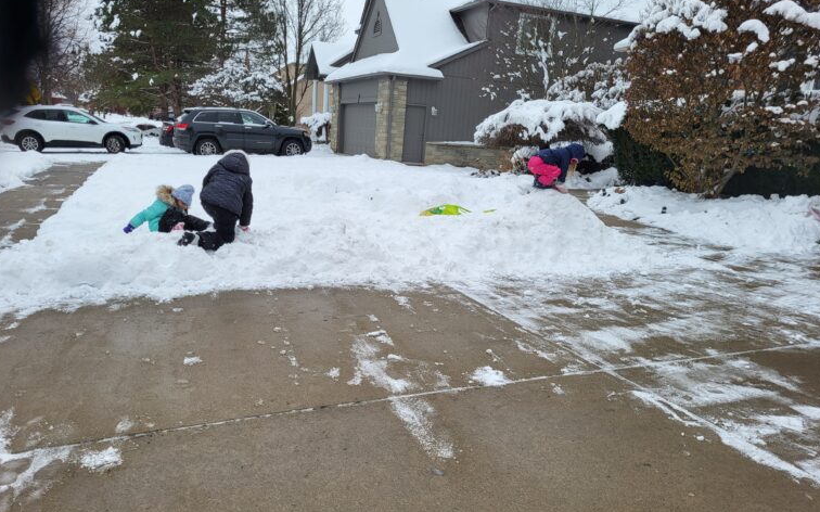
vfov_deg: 44.5
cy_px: 280
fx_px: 626
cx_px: 409
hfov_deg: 66.5
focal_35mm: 28
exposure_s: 1/466
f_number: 1.8
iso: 40
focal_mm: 5.4
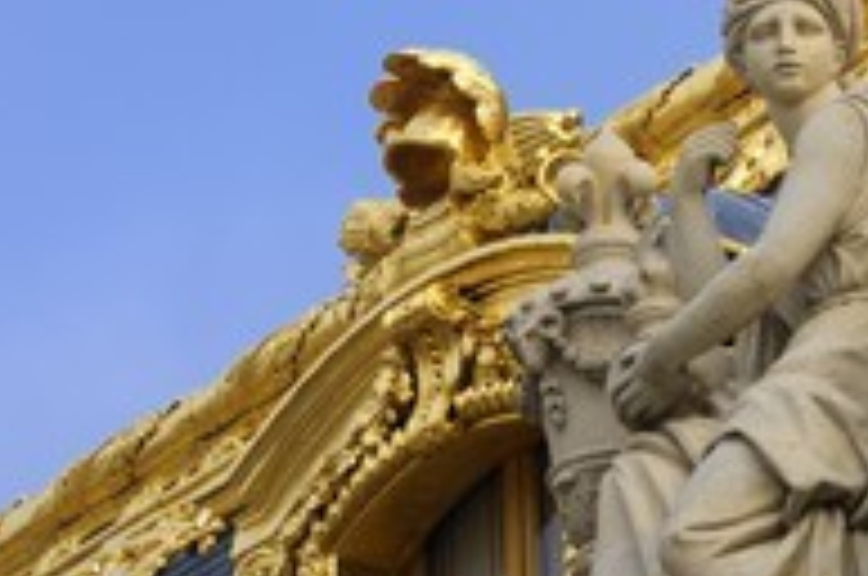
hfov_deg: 4.7
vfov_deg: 3.1
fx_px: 10495
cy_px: 342
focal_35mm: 436
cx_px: 774
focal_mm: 200
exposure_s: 1/160
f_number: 11
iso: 200
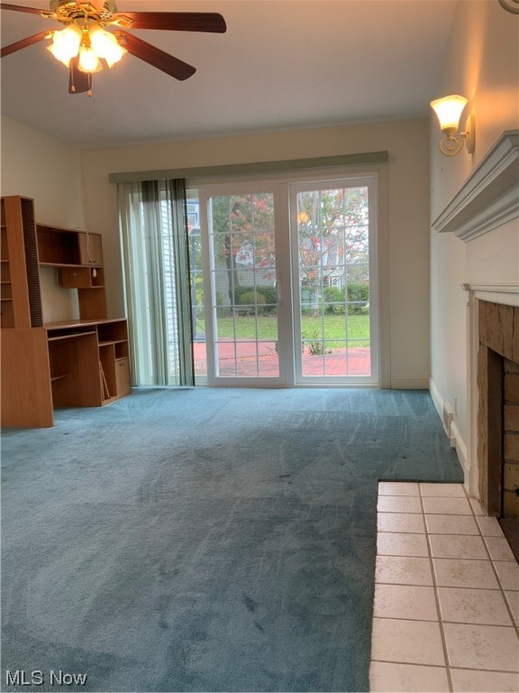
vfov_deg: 61.7
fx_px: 580
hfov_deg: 48.2
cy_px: 346
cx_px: 260
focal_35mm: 29
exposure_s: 1/60
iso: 40
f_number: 1.8
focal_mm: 3
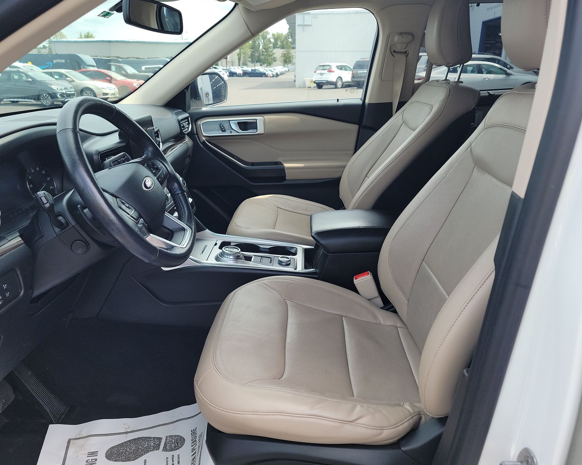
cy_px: 228
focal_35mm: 26
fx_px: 448
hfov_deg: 66.0
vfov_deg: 54.9
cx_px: 289
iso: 50
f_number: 1.8
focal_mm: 6.7
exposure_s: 1/209
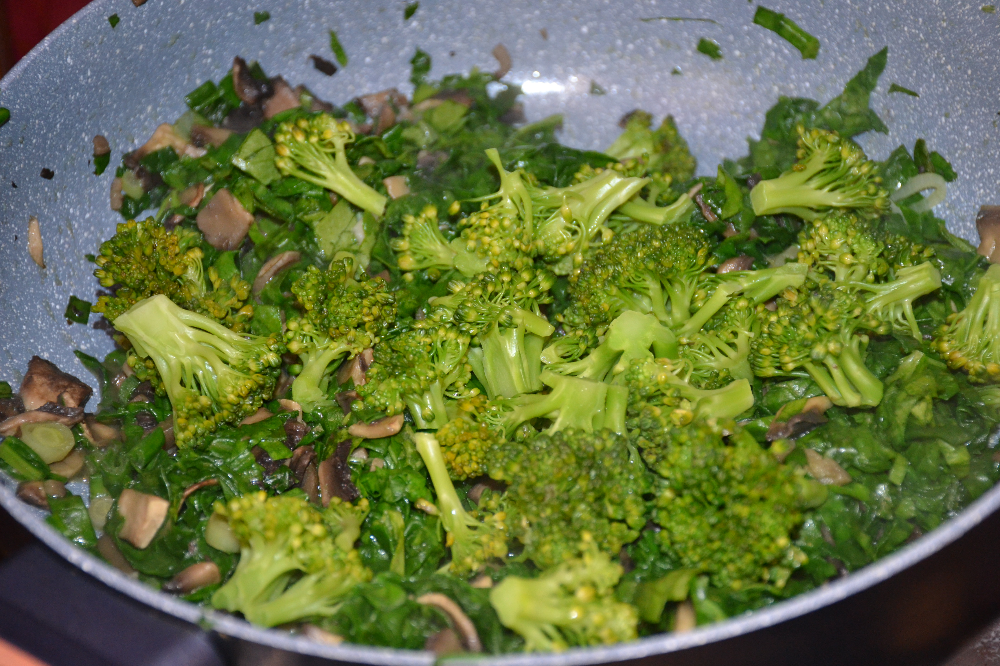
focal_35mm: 84
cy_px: 333
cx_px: 500
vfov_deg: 16.3
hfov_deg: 24.2
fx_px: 2333
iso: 1400
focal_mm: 56
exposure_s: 1/60
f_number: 4.8
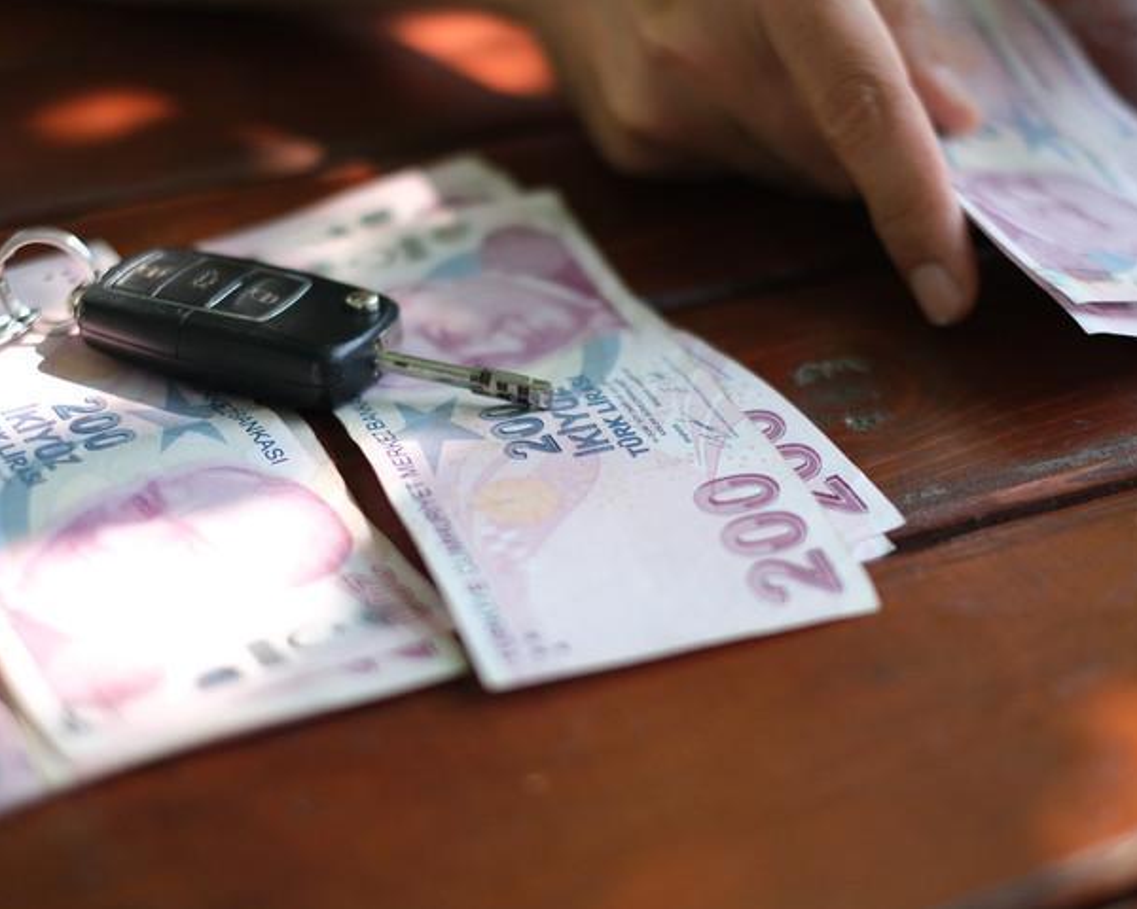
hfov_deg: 31.4
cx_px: 591
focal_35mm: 60
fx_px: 2019
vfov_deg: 25.4
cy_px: 454
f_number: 1.4
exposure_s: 1/1250
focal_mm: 35
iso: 160
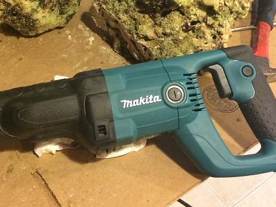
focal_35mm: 53
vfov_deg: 26.7
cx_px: 92
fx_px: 422
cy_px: 27
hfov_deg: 35.8
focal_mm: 4.12
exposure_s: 1/17
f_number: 2.2
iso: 320
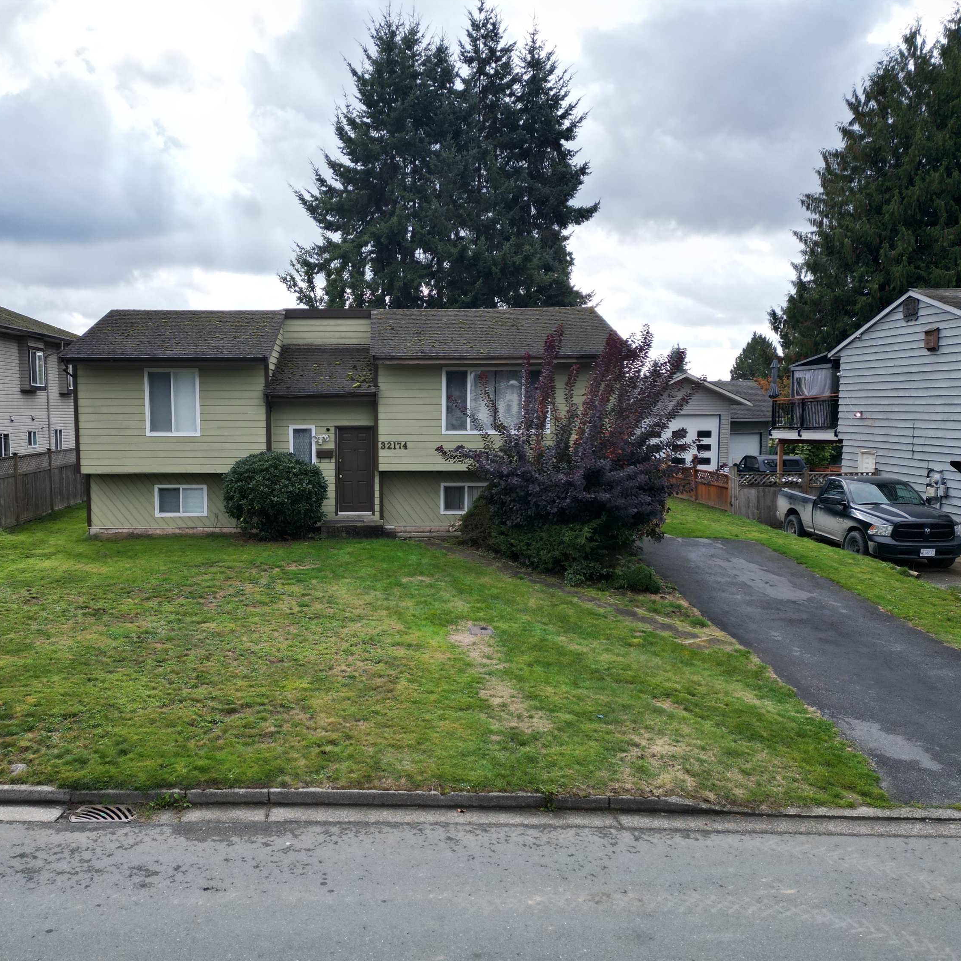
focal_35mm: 29
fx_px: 911
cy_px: 491
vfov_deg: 55.6
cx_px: 378
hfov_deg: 55.2
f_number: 1.7
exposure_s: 1/1500
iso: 130
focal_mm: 6.72
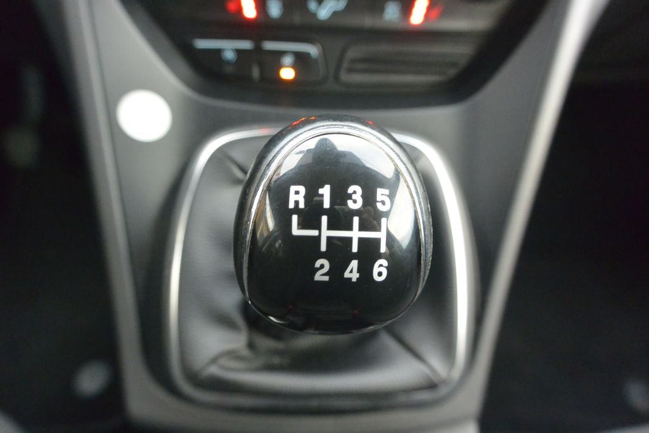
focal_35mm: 27
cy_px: 216
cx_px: 324
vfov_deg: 47.9
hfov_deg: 67.4
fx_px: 487
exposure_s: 1/30
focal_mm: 10
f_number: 3.5
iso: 1400
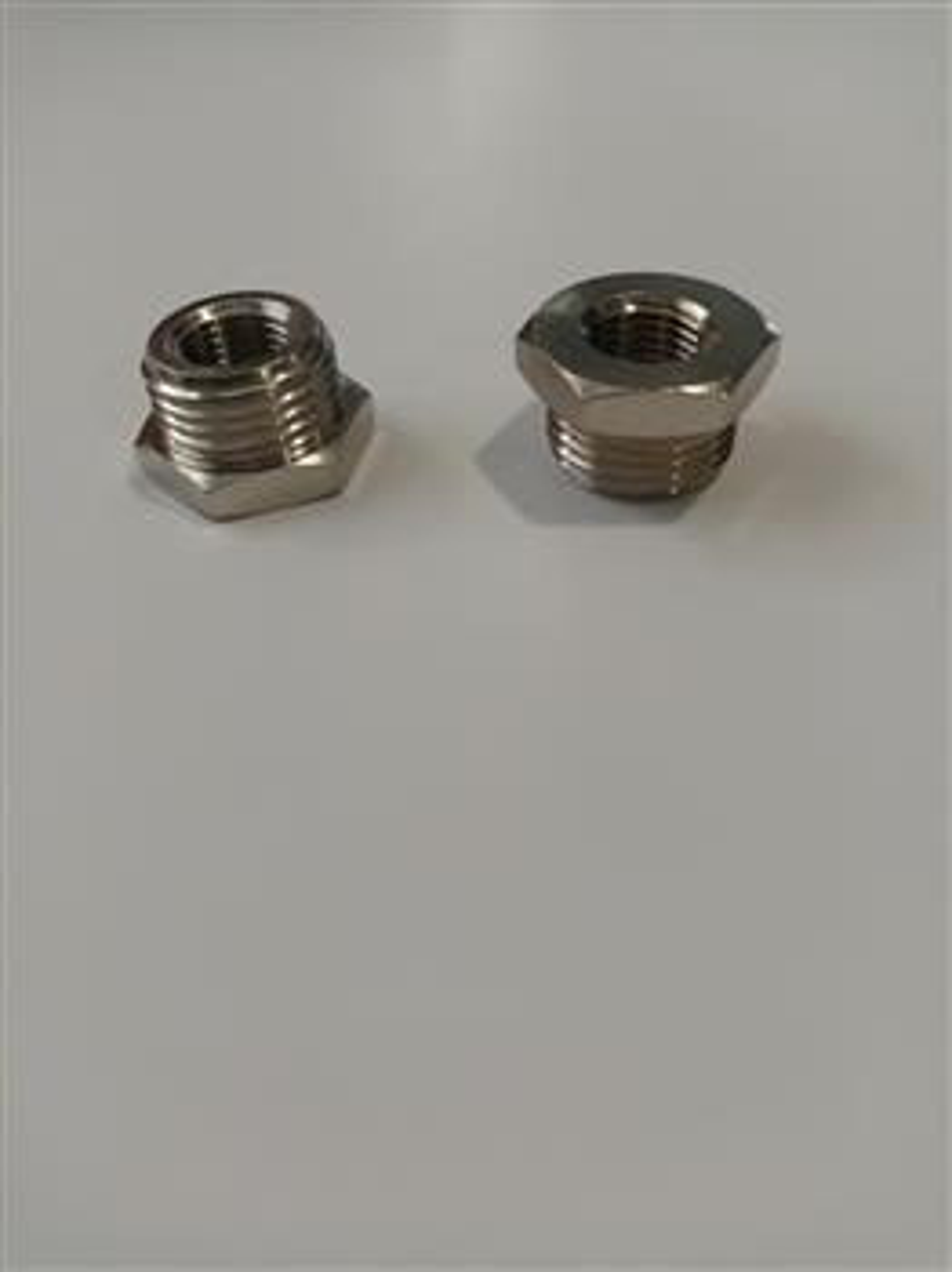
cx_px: 476
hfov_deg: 53.0
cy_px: 636
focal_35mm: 26
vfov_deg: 67.3
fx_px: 955
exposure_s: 1/50
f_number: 1.8
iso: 111
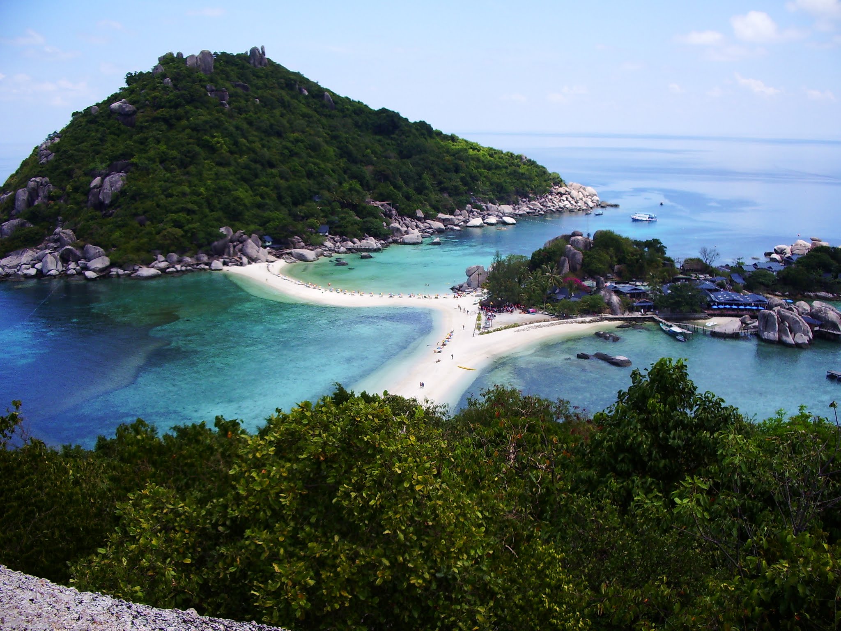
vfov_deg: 40.7
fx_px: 850
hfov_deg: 52.6
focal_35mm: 35
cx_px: 420
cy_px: 316
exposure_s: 1/400
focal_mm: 5.8
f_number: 4.3
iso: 80
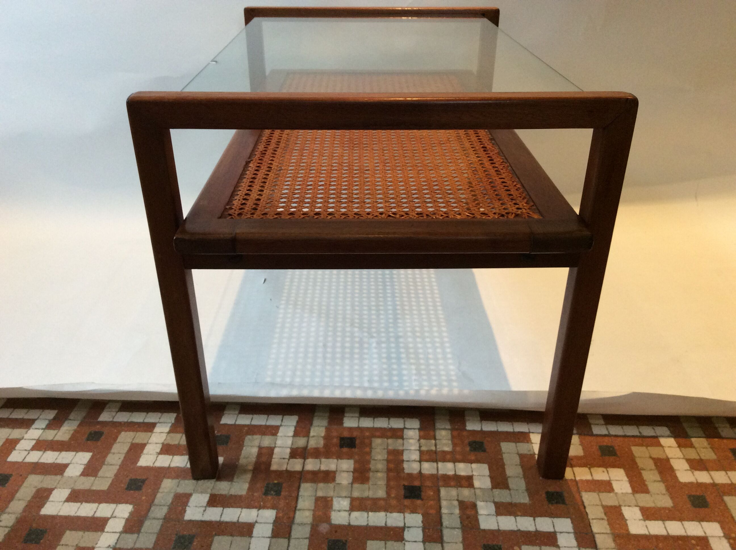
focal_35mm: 32
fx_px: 679
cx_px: 368
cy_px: 275
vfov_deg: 44.1
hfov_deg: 56.9
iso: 125
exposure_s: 1/25
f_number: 2.4
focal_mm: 3.3
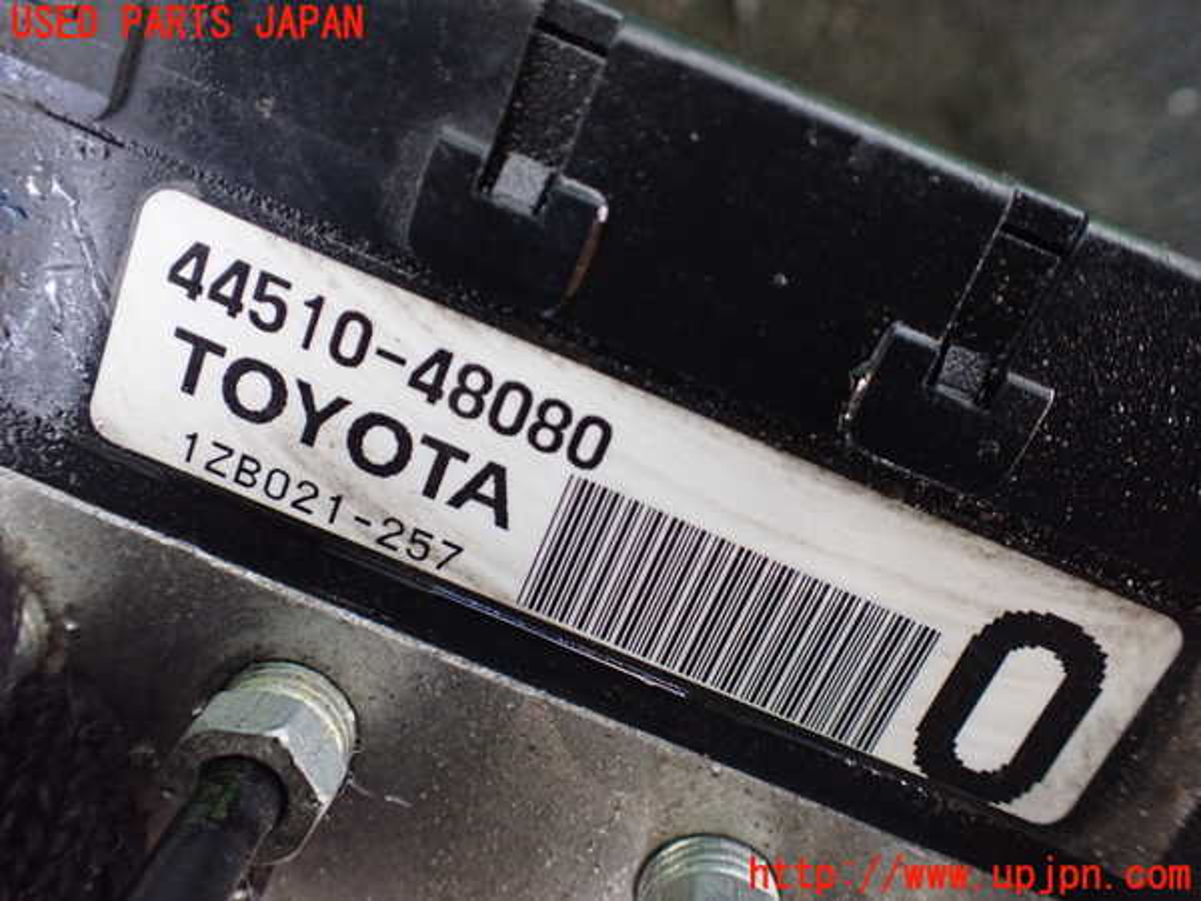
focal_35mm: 30
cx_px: 600
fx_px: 1041
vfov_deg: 46.8
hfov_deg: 60.0
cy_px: 450
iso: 800
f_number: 2.3
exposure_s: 1/40
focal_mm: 5.4
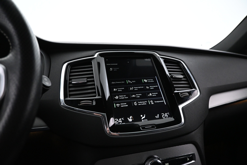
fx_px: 165
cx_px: 124
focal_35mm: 24
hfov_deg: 73.7
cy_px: 82
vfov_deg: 53.1
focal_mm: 16
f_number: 3.5
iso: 4000
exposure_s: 1/50
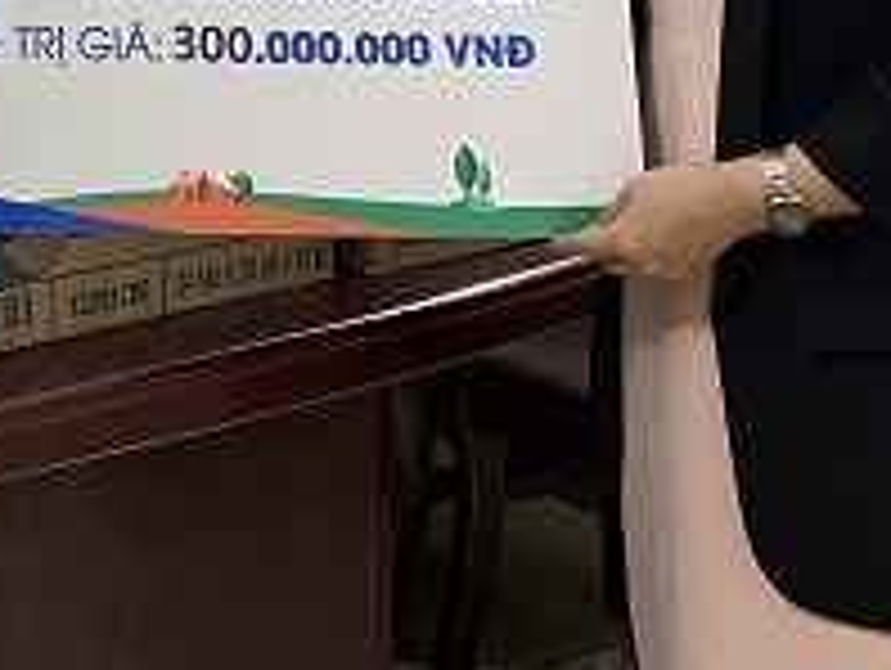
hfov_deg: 21.4
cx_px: -212
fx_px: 2165
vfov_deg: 15.8
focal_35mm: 84
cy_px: -405
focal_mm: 4.25
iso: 160
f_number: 1.8
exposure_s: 1/50
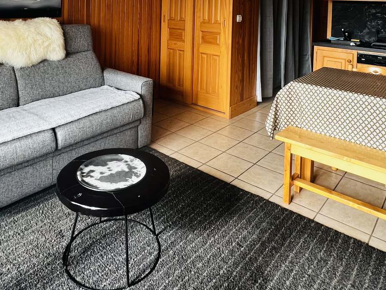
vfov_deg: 43.5
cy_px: 7
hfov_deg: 63.3
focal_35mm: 28
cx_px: 177
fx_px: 312
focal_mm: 1.57
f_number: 1.8
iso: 80
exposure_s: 1/99
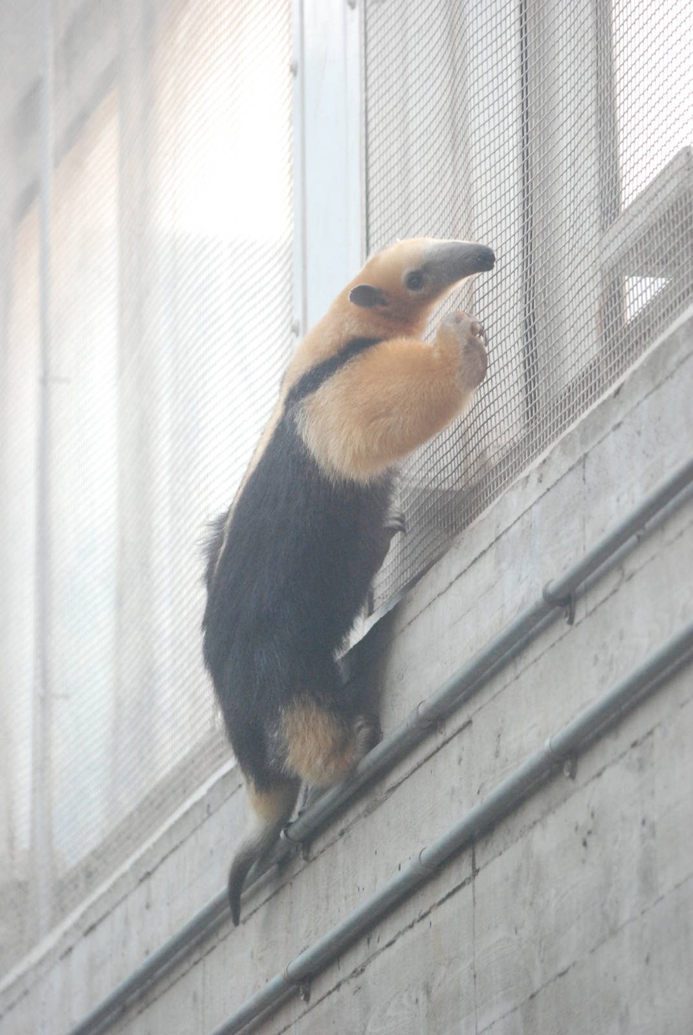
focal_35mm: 225
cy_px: 518
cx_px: 346
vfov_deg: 9.1
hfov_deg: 6.1
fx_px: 6478
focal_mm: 150
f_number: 4.5
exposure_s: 1/160
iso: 1600
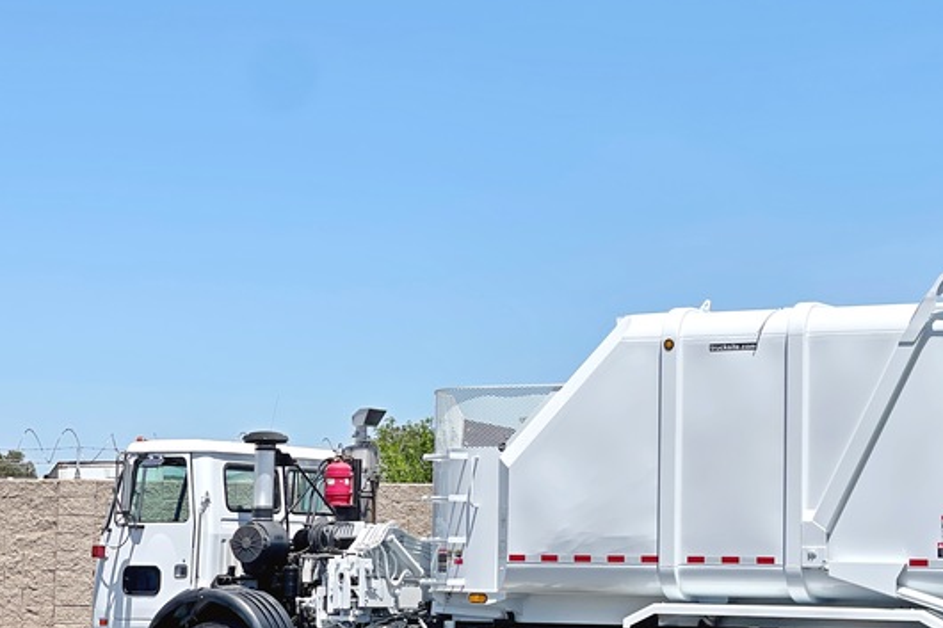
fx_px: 2566
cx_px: 665
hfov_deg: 20.7
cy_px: 355
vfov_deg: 14.0
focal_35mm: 98
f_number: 2.2
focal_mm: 7.5
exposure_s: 1/2732
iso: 32
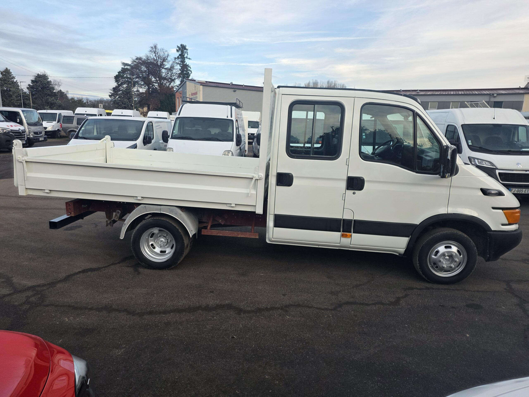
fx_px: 351
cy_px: 198
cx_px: 264
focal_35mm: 23
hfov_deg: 73.9
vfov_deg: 58.9
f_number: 1.7
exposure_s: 1/359
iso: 50
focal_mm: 6.25
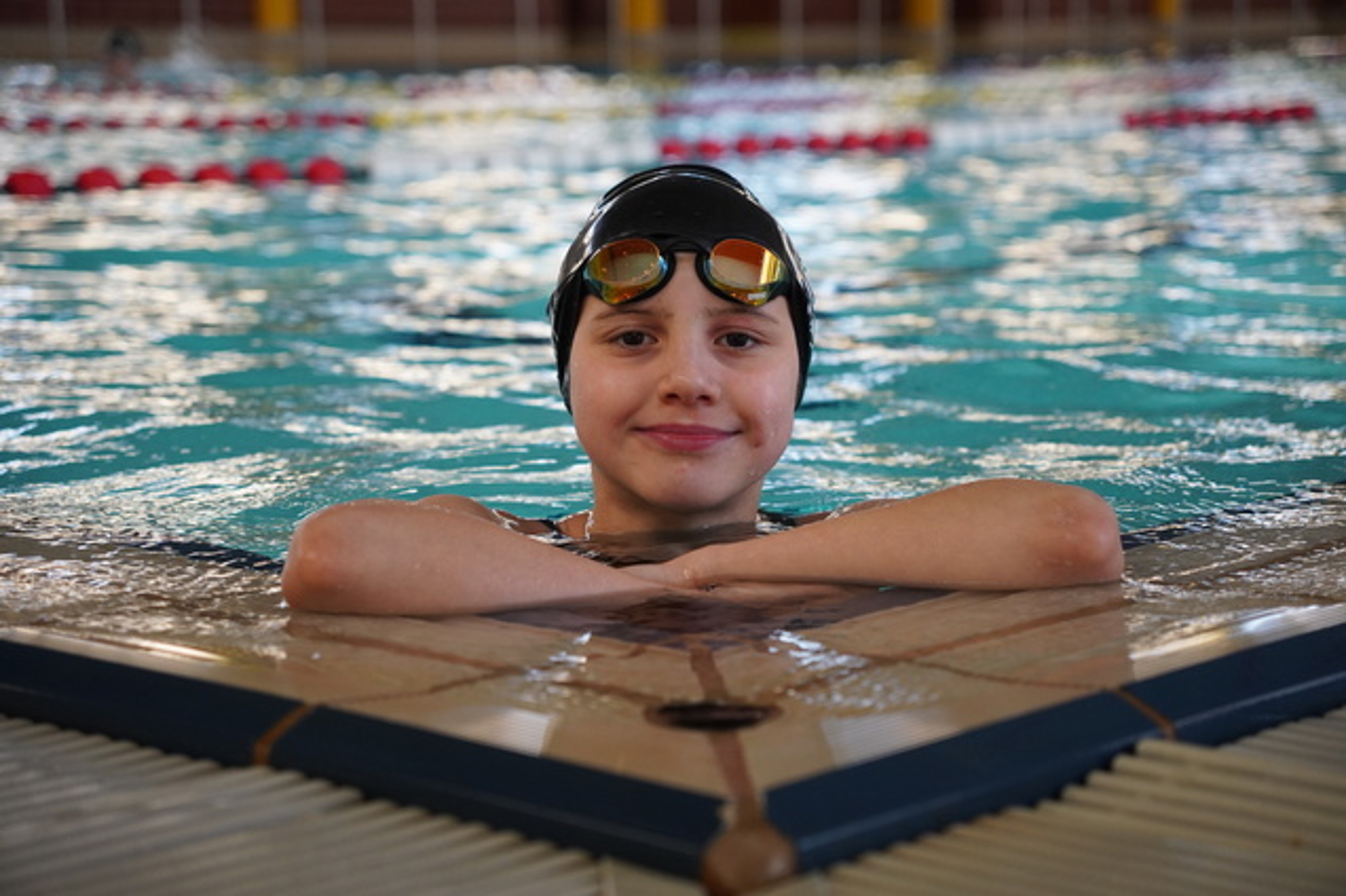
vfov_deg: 18.2
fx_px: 2803
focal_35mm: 75
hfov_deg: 27.0
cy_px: 448
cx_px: 673
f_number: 3.2
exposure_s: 1/125
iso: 1000
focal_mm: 50
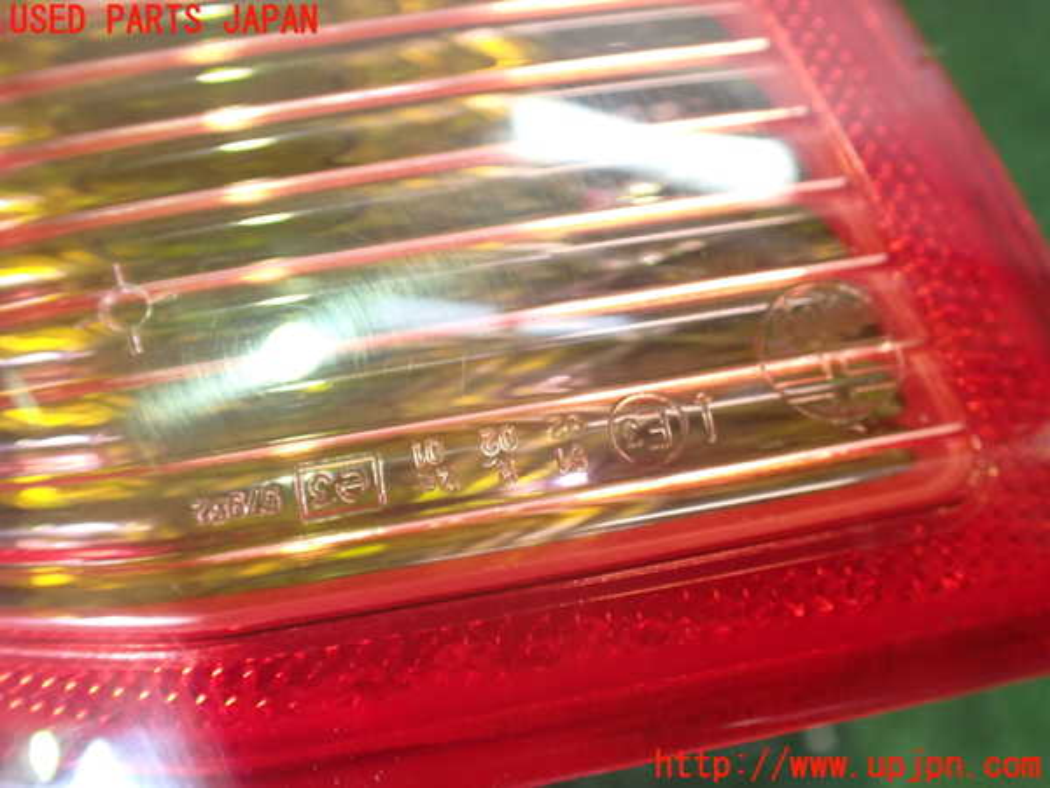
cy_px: 394
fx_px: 910
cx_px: 525
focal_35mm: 30
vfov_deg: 46.8
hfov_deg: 60.0
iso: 800
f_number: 2.3
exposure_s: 1/40
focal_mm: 5.4
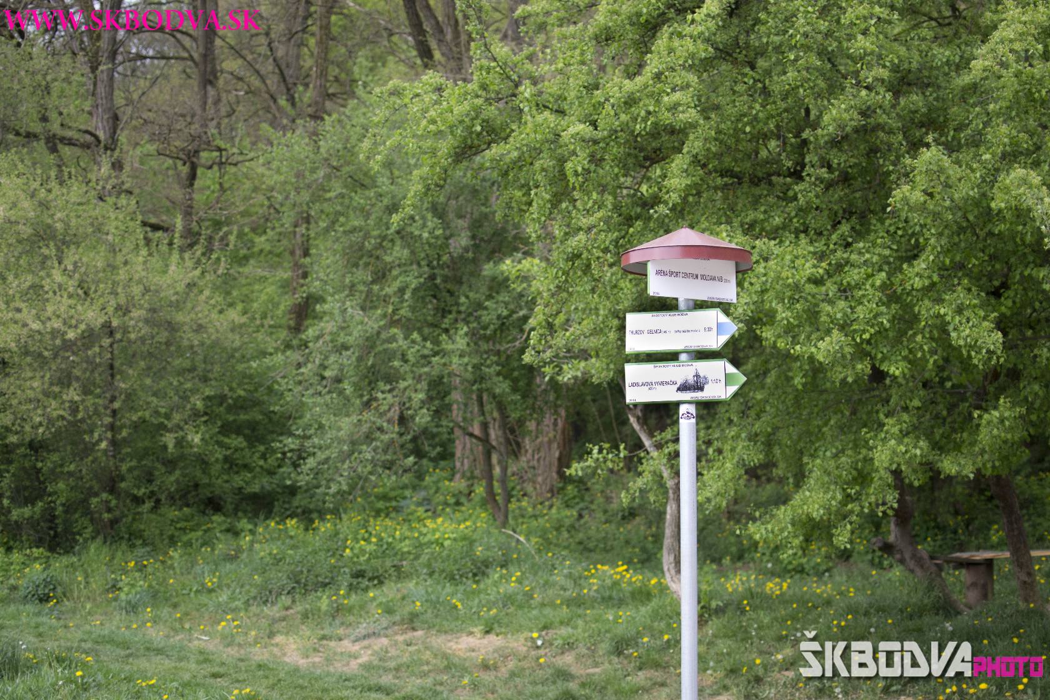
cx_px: 525
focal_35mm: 52
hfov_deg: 37.9
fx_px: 1531
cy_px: 350
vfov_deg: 25.8
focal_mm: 35
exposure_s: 1/3200
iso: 400
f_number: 2.2
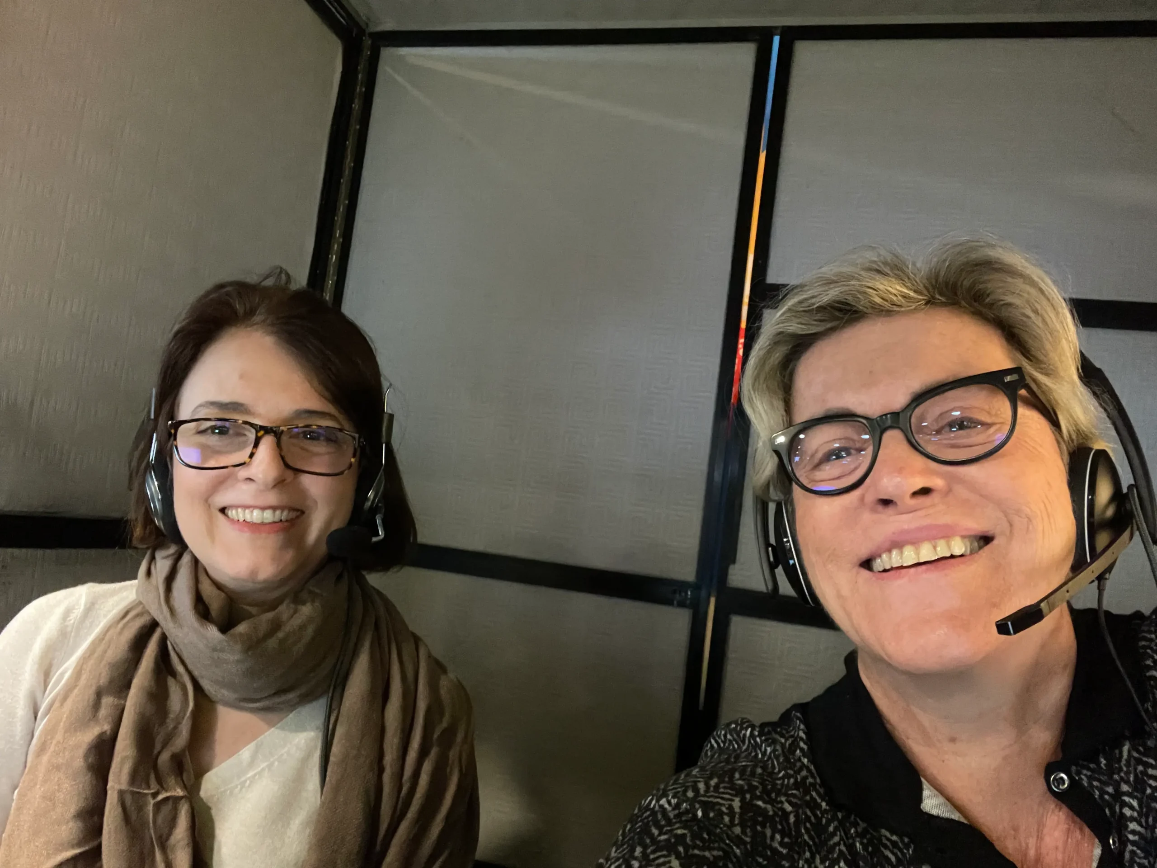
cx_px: 578
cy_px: 434
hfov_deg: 73.9
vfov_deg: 58.9
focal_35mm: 23
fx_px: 769
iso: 640
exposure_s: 1/15
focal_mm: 2.71
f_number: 2.2
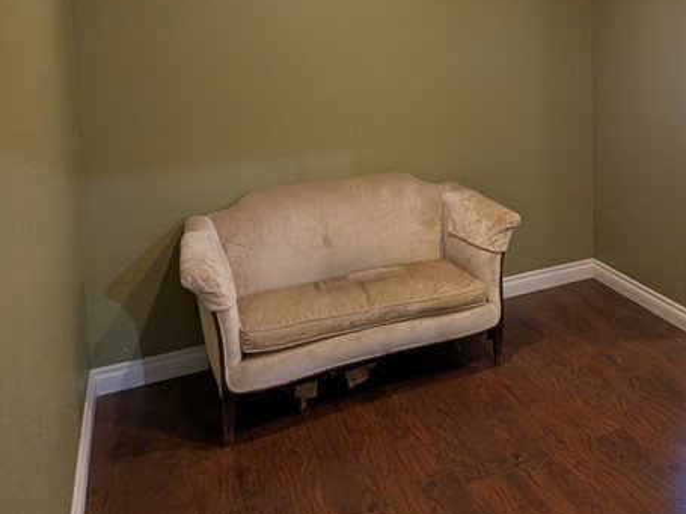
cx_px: 615
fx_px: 713
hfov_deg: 46.5
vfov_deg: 37.7
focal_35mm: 36
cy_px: 77
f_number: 2.2
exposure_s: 1/47.7
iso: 232
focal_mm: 2.22
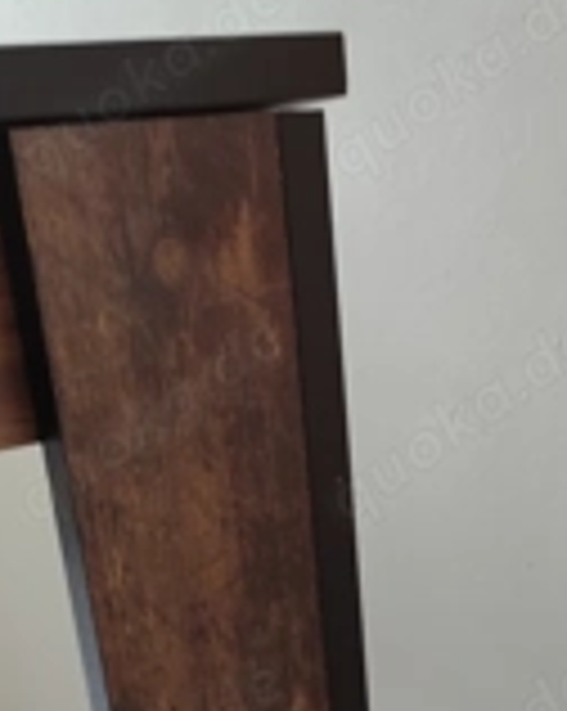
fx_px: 1198
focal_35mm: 57
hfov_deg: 26.6
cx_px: 315
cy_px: 832
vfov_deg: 29.0
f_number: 1.65
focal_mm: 6.19
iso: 1000
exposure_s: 1/25
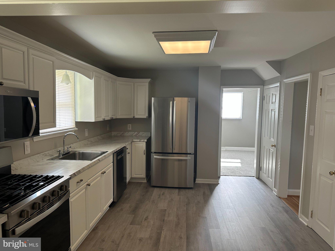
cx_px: 168
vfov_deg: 56.8
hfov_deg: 71.6
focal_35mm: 24
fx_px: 232
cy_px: 126
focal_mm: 6.86
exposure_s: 1/120
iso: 160
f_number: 1.78
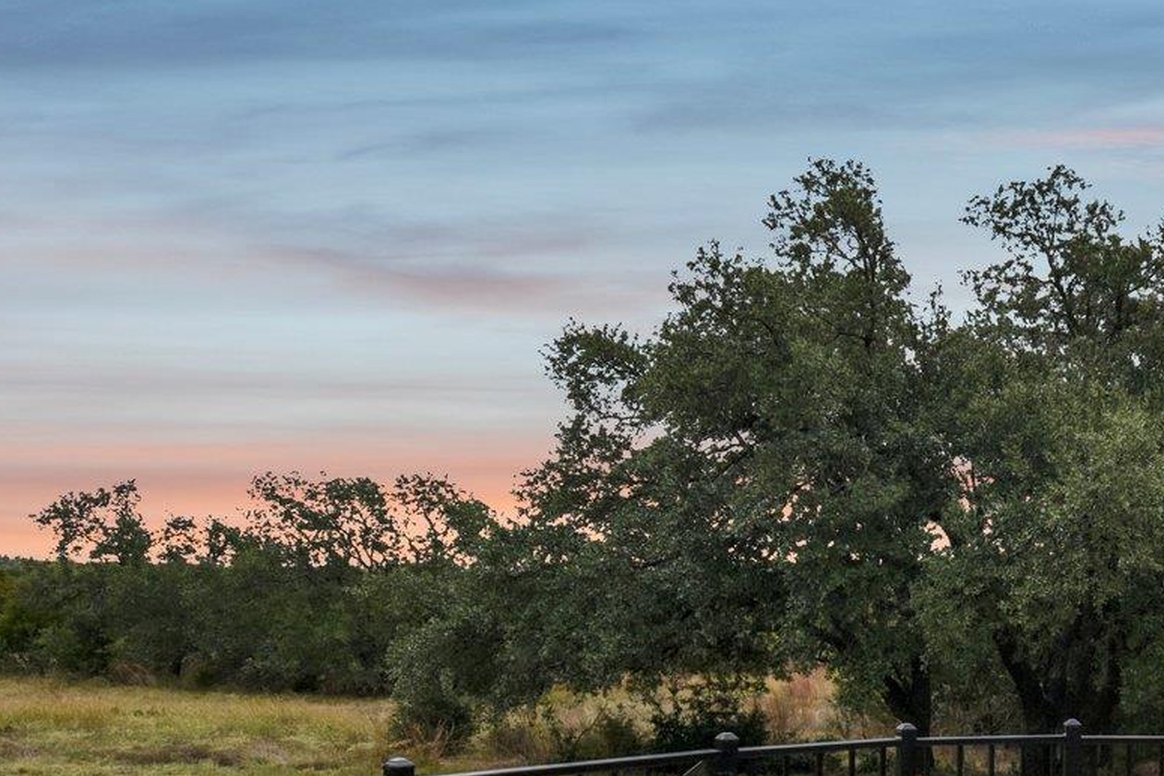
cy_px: 566
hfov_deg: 48.3
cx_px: 967
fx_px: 1196
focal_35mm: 37
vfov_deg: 35.3
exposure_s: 1/400
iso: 400
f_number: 8
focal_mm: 14
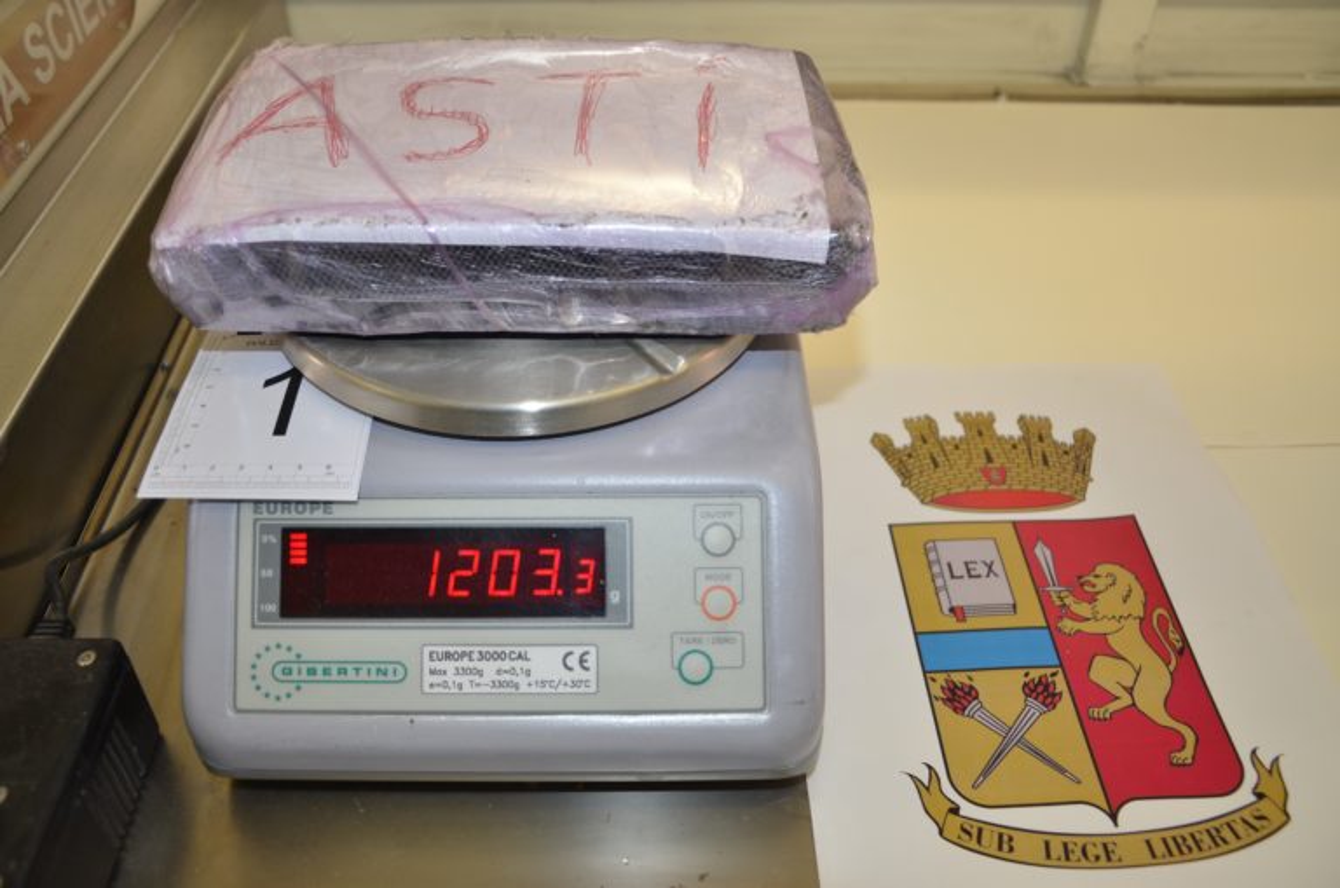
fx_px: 1170
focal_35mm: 32
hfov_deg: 59.6
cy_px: 444
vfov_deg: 41.6
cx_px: 670
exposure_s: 1/60
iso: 320
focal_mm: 21
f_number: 3.8
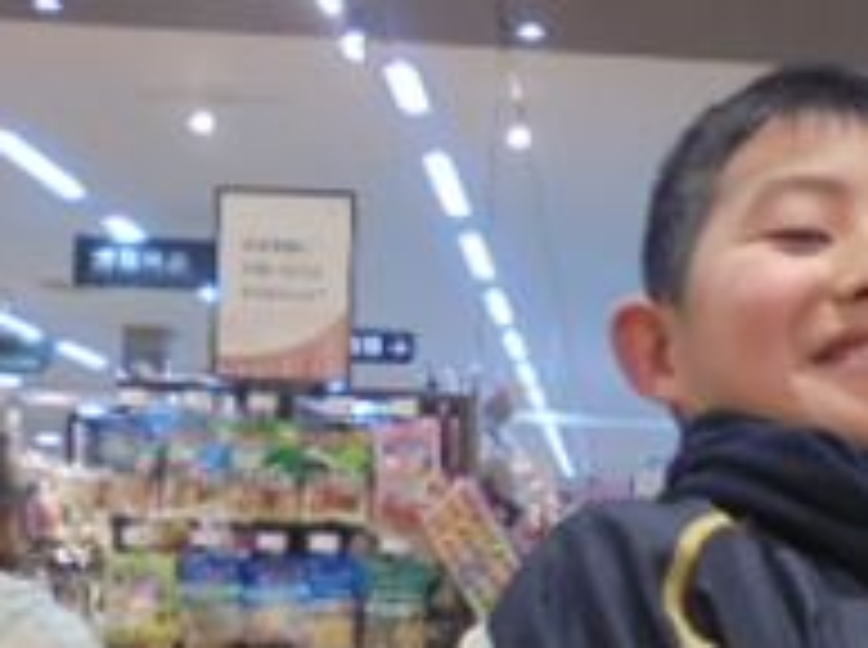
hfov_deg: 23.0
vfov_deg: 17.6
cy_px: 688
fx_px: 2027
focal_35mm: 81
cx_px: 908
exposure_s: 1/30
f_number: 3.5
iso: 200
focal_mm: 4.6
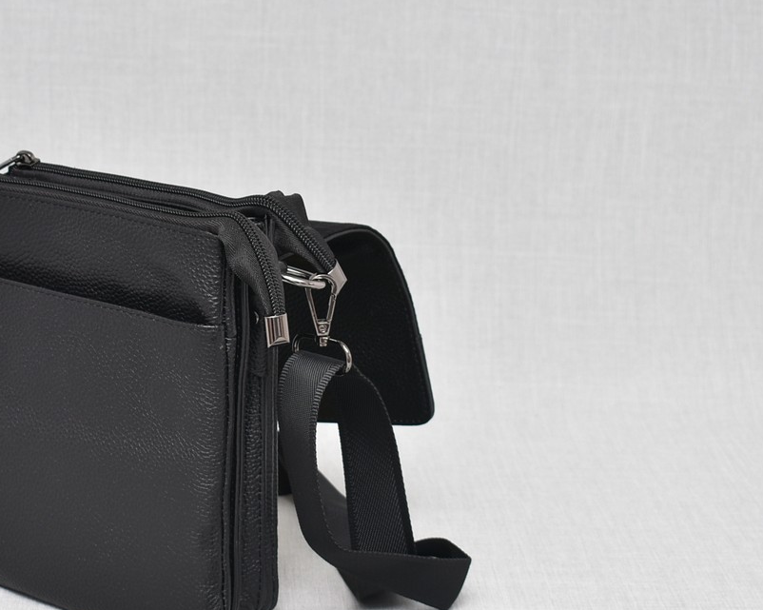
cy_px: 403
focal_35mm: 81
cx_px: 190
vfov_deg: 18.9
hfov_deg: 23.3
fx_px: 1828
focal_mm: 36
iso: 100
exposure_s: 1/60
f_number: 5.6
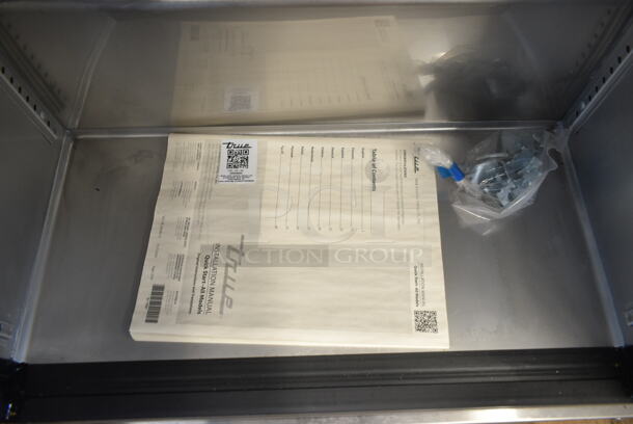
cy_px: 212
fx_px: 475
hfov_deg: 67.3
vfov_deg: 48.0
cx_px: 316
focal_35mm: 27
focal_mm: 18
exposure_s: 1/30
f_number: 3.5
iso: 560
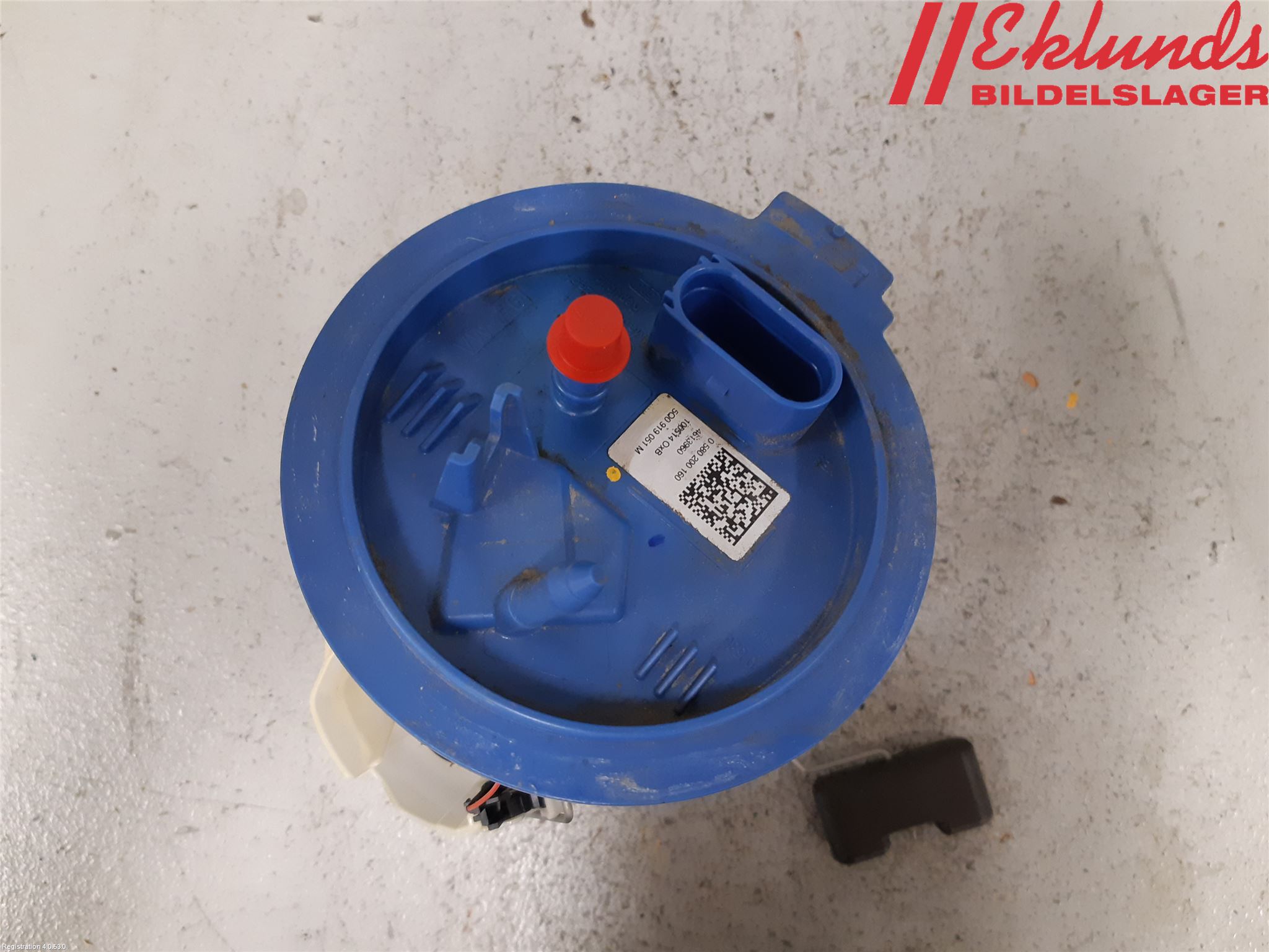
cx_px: 634
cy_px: 476
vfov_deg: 53.1
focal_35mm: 26
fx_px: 953
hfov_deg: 67.3
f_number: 1.7
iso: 200
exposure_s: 1/50
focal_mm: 3.93
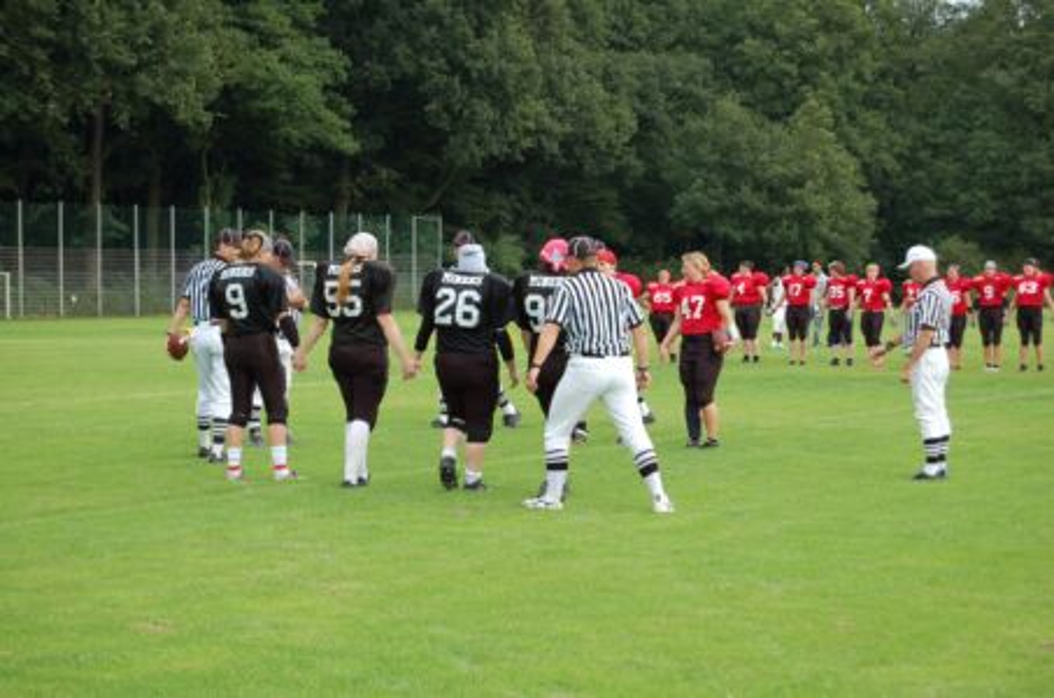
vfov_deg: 16.5
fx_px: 2410
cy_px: 349
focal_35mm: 82
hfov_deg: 24.7
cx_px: 527
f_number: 5.6
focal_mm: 55
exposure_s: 1/500
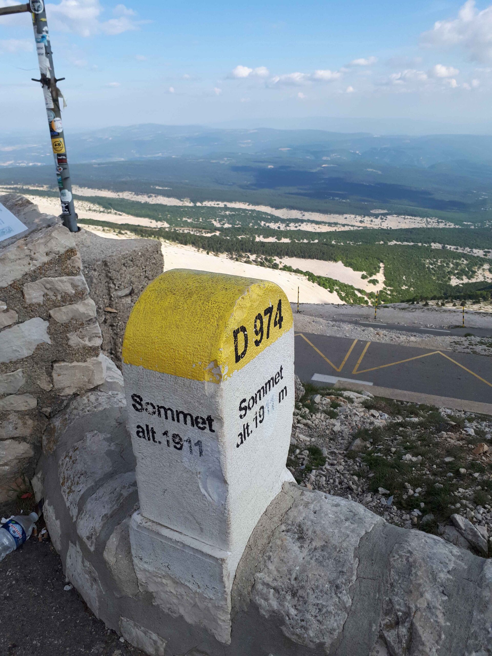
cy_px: 328
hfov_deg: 51.4
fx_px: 512
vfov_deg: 65.3
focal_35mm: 27
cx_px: 246
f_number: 1.9
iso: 40
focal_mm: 3.6
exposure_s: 1/1106
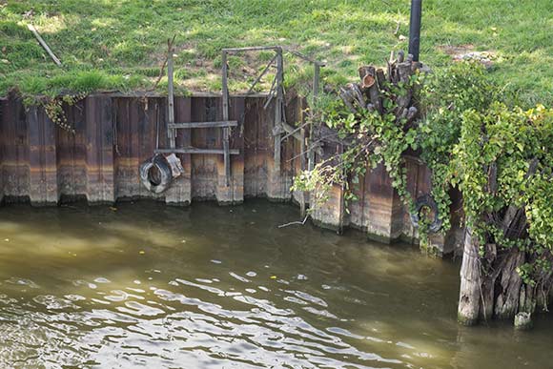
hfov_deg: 19.5
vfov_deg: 13.0
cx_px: 276
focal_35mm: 105
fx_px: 1613
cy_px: 184
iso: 400
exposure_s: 1/250
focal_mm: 70
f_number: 4.5
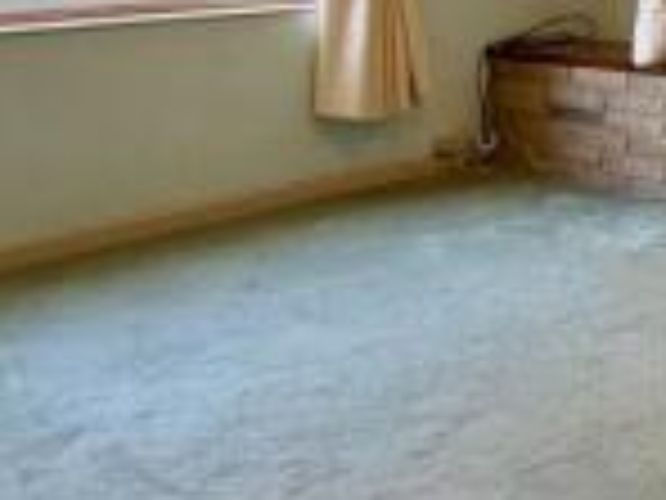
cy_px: -25
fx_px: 1058
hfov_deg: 31.2
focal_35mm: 55
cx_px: 727
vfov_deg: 25.0
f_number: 2.2
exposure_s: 1/99
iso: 160
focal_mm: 2.22
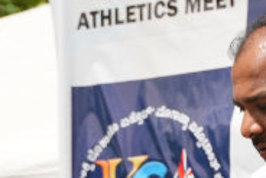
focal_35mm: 214
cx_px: 262
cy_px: 263
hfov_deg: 9.6
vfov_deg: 6.4
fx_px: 1581
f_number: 2.8
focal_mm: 38.5
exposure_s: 1/6400
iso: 250
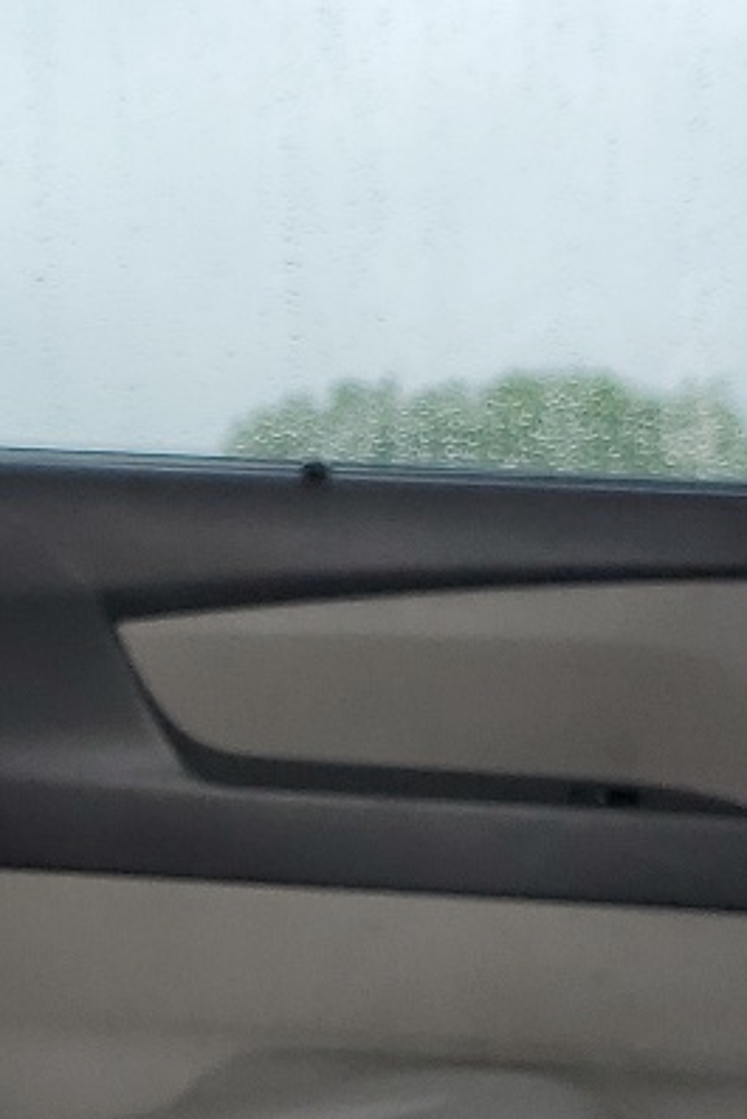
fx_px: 3389
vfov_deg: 18.5
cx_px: 85
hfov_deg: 12.5
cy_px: 944
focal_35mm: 109
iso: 50
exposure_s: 1/179
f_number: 1.5
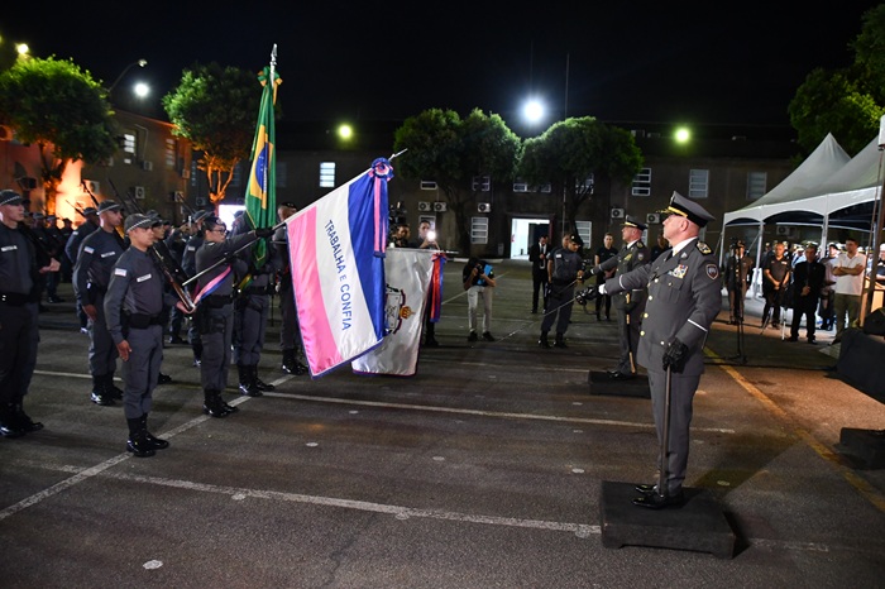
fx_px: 663
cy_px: 294
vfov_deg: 47.9
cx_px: 442
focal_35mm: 27
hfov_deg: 67.4
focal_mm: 18
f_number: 3.5
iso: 3200
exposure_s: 1/60
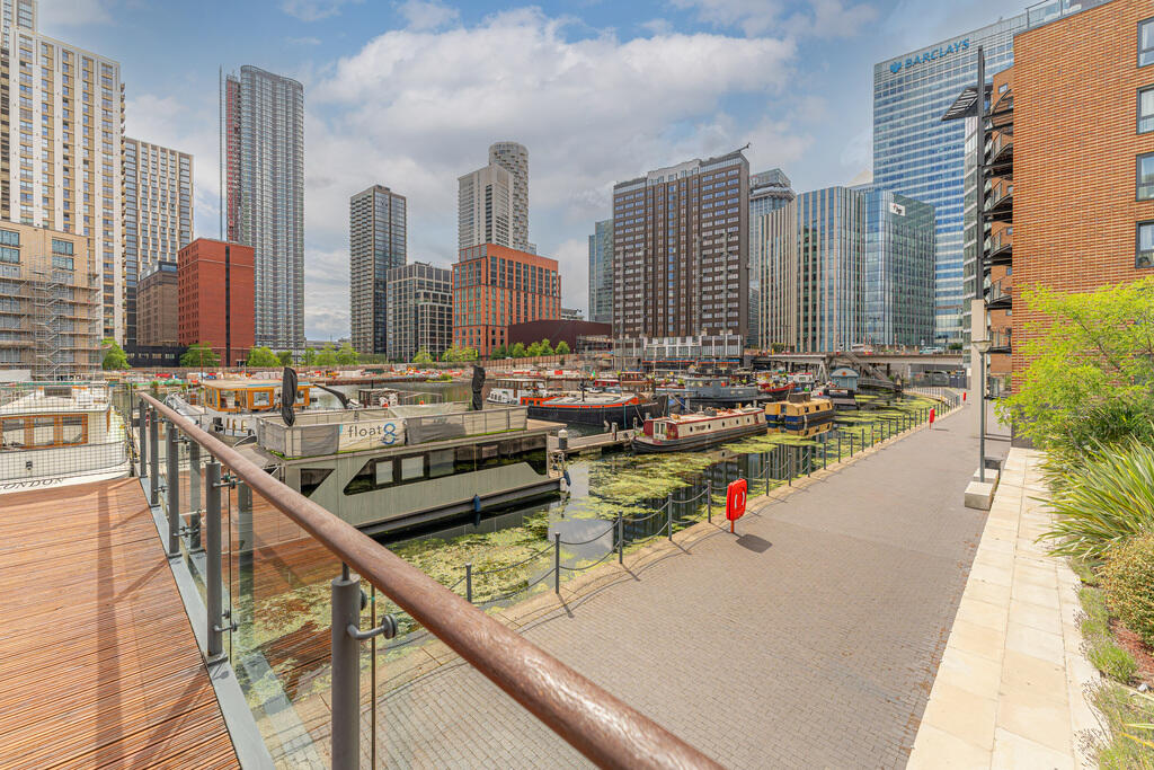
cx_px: 577
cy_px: 385
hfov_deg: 104.2
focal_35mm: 14
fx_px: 449
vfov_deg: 81.2
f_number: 4.5
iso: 100
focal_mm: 14
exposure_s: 1/640
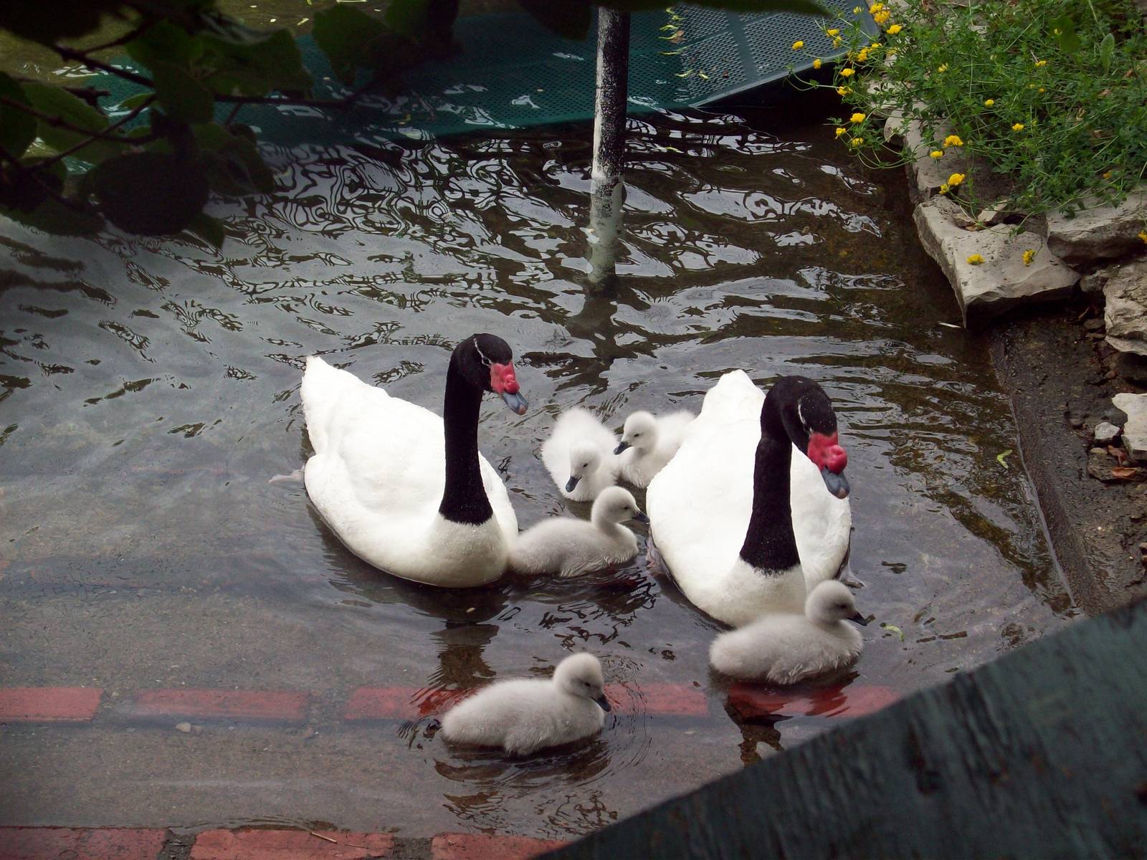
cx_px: 574
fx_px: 2551
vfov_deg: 19.1
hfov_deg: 25.3
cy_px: 430
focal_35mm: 77
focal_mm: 12.8
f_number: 4.2
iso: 80
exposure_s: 1/290
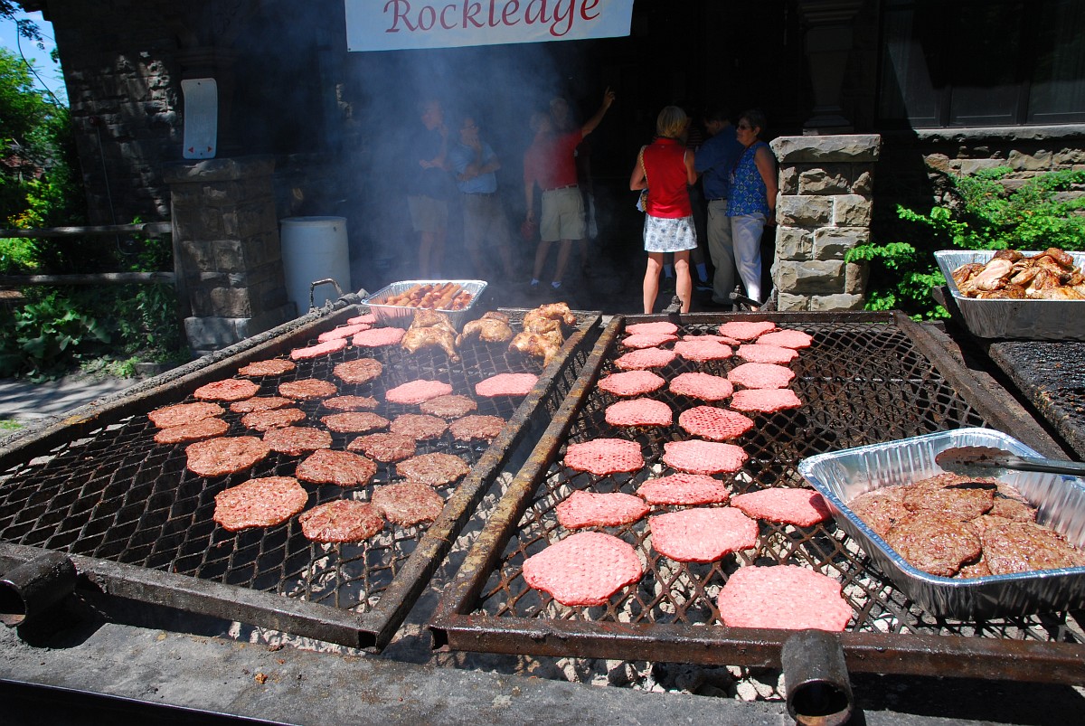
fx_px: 769
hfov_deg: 70.4
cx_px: 542
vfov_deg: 50.5
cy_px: 363
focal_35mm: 26
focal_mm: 17
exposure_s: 1/250
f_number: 8
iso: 200
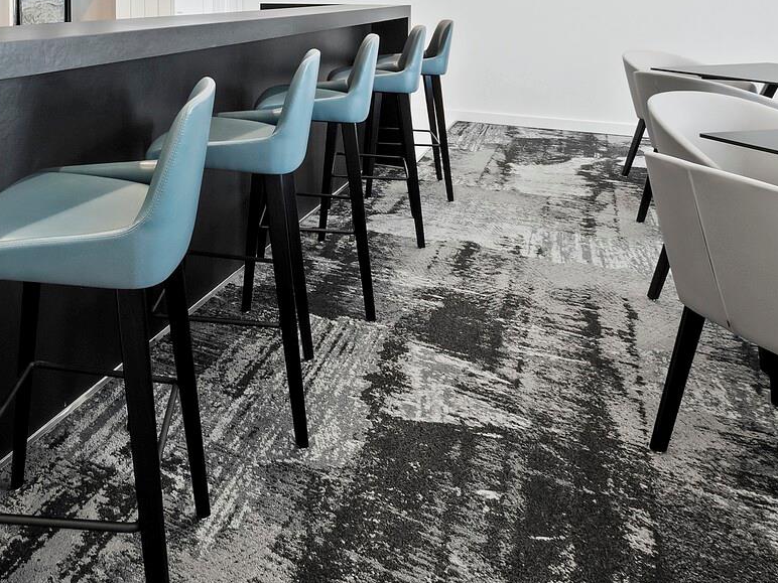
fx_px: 652
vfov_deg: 41.1
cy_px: -18
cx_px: 177
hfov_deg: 57.9
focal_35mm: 29
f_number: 11
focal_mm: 7
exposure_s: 1/3
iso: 400
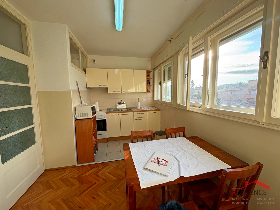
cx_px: 140
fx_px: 113
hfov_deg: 102.1
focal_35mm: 14
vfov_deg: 85.7
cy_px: 105
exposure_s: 1/419
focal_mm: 2.22
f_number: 2.2
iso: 64
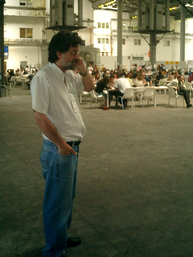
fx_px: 350
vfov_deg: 40.2
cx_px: 109
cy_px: 97
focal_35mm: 47
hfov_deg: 30.8
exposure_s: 1/30
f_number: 3.2
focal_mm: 7.5
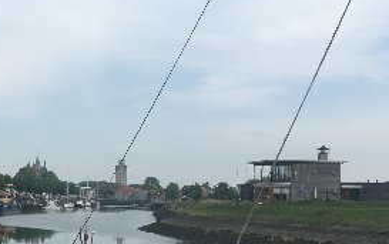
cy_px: 221
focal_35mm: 72
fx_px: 764
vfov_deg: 17.8
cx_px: 1
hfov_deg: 27.0
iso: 25
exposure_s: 1/1672
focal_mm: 4.15
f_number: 2.2
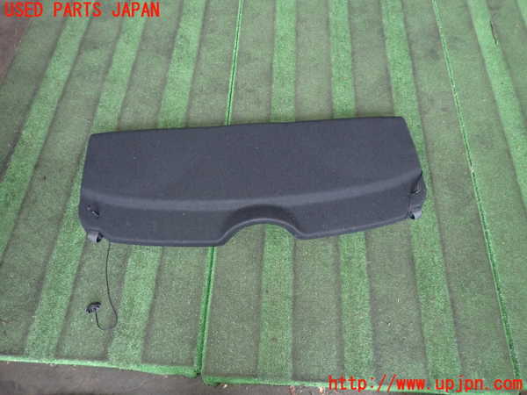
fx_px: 381
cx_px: 264
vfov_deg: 54.9
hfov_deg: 69.4
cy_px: 198
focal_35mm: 25
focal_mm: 4.5
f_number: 2
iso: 400
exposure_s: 1/100
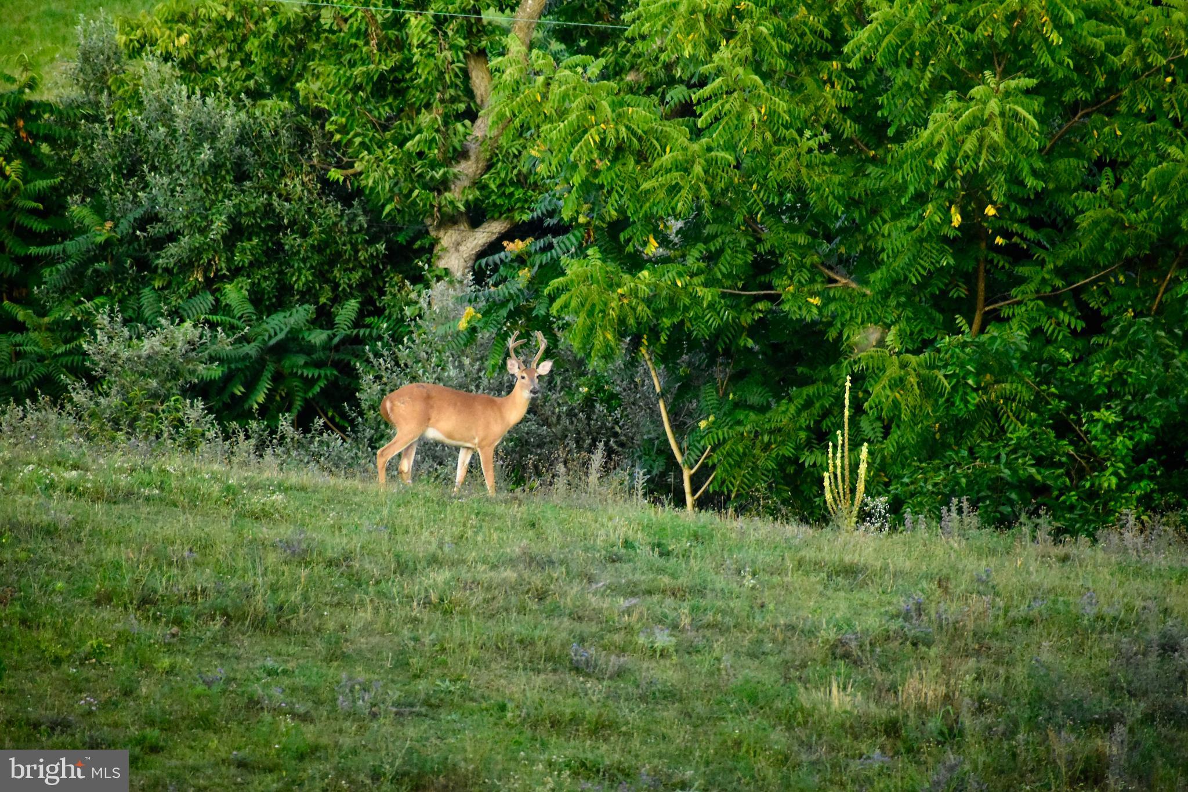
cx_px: 594
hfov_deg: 4.6
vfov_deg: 3.1
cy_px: 396
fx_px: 14848
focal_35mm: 450
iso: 4000
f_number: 6.3
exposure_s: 1/500
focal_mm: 300
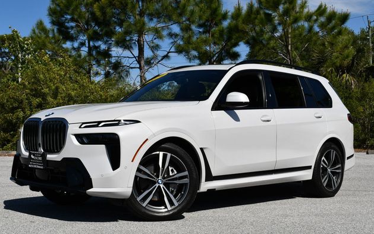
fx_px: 550
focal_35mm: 54
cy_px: 114
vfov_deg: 24.0
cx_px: 190
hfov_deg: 37.5
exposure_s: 1/400
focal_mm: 26
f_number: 10
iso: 100
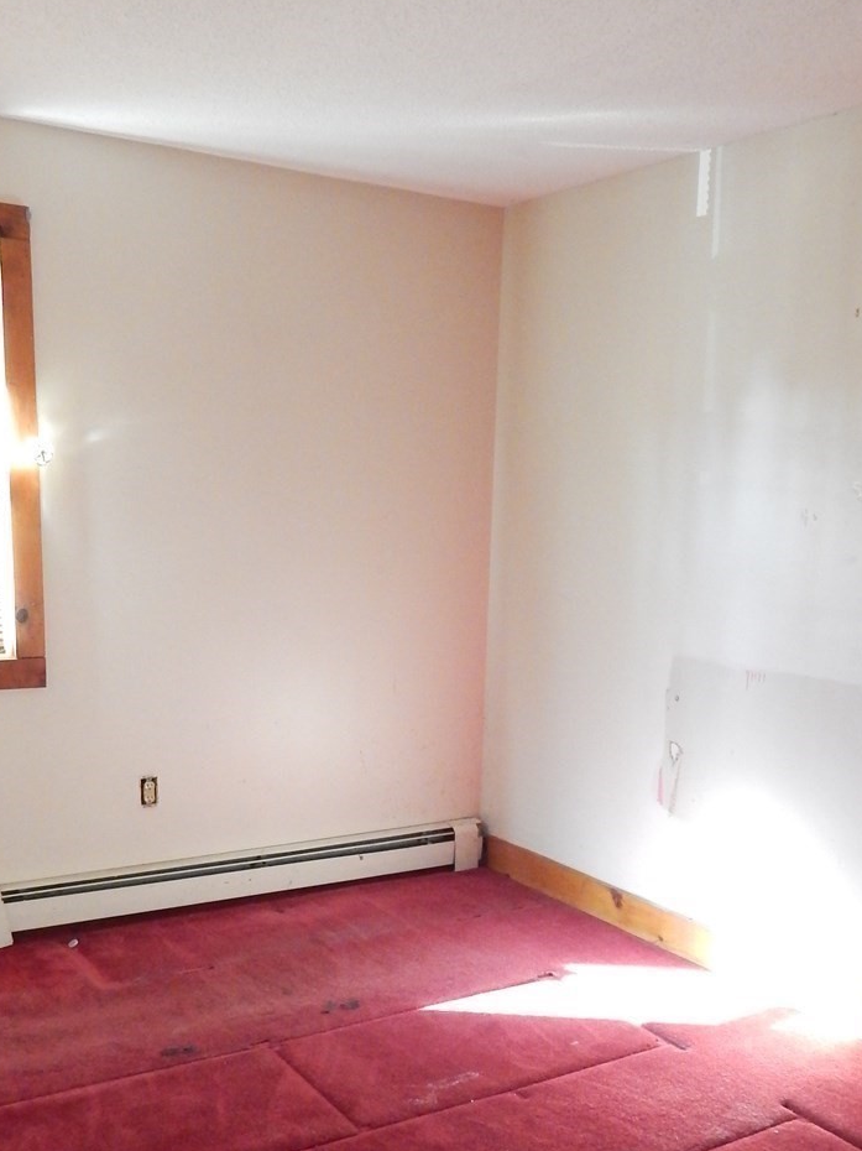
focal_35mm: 38
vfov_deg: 48.4
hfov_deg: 37.7
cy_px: 739
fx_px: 1262
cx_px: 439
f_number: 3
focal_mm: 4
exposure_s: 1/15
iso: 720
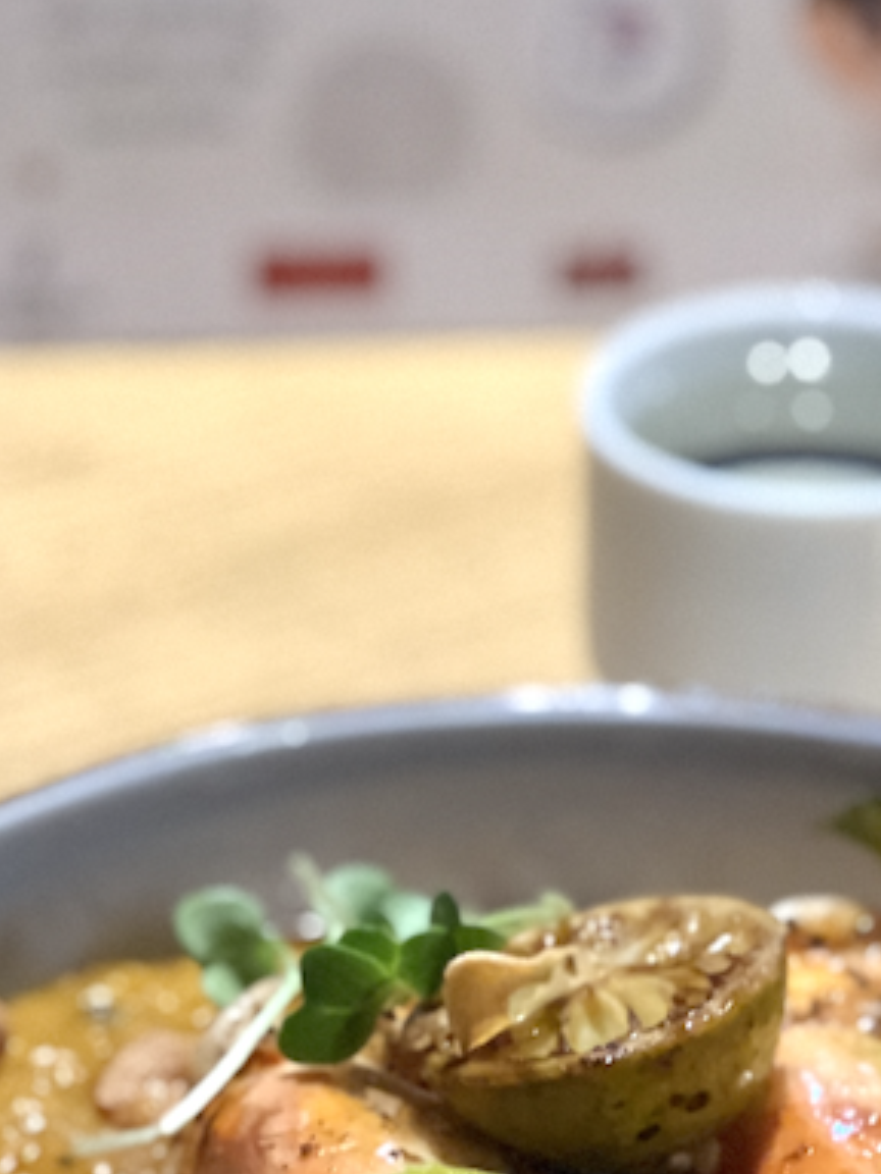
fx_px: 6855
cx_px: 728
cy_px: 630
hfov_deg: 7.3
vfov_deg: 9.8
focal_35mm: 202
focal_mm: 9
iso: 800
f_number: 2.8
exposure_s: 1/14
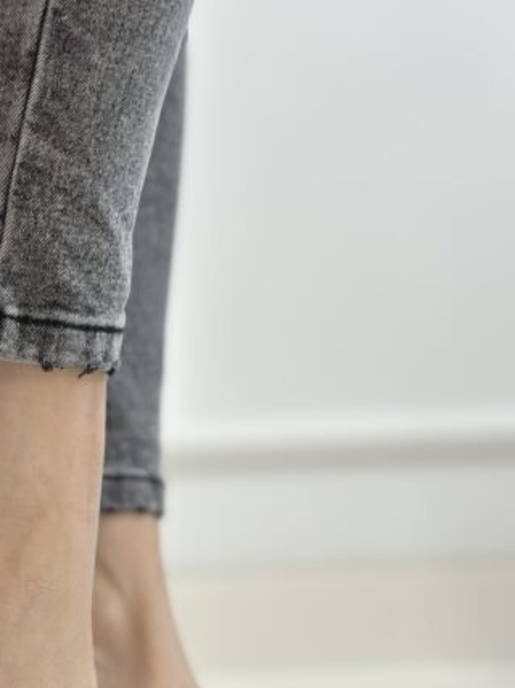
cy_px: 567
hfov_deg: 16.3
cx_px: 111
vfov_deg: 21.5
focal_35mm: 90
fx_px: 1786
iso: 125
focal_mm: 6.86
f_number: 1.78
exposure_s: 1/100
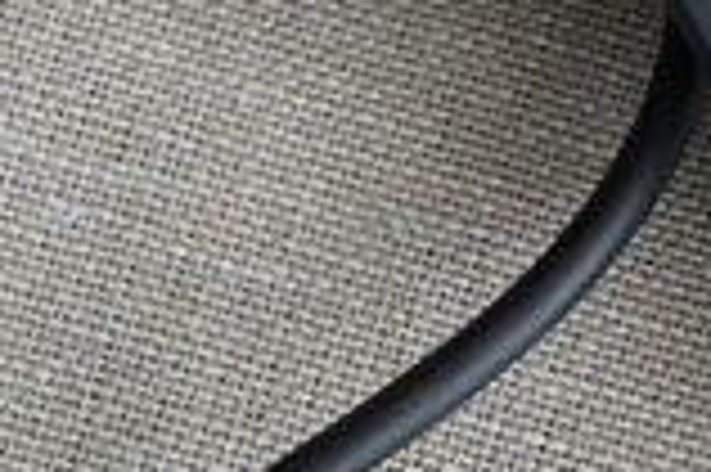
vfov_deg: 5.1
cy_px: -683
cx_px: 522
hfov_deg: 7.9
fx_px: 5169
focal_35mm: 262
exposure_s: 1/160
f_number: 8
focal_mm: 50
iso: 1600
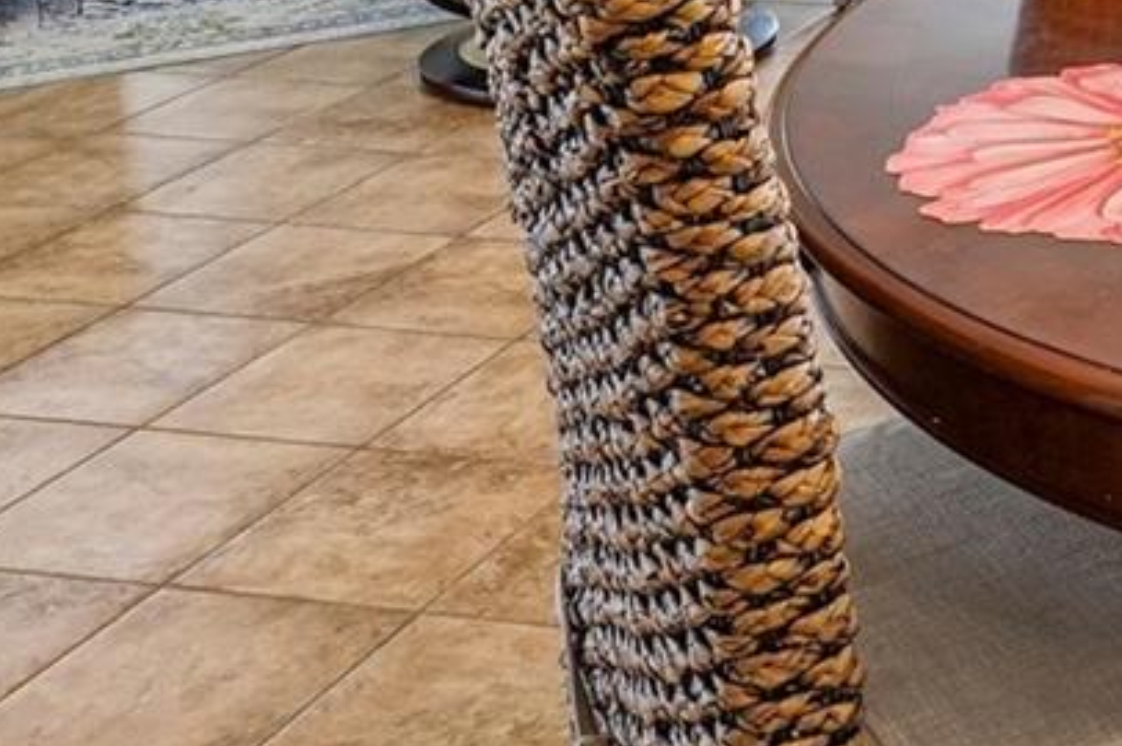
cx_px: 1619
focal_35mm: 67
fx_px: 2086
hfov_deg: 24.4
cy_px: -600
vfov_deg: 16.8
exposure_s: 1/8
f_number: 9
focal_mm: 17
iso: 400
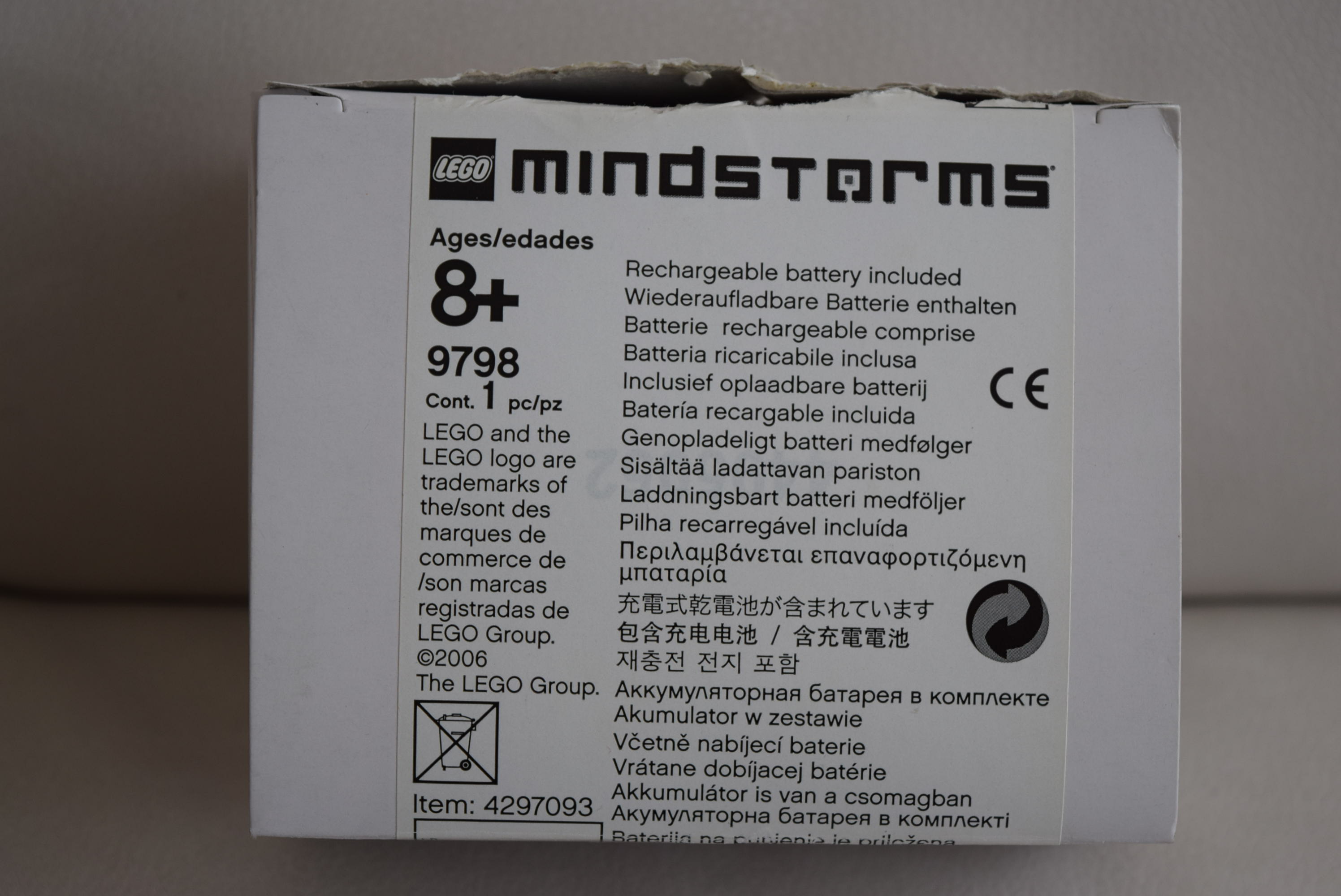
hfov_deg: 24.6
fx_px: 3075
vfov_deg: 16.6
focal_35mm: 82
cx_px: 670
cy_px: 448
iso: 400
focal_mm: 55
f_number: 5.6
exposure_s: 1/125
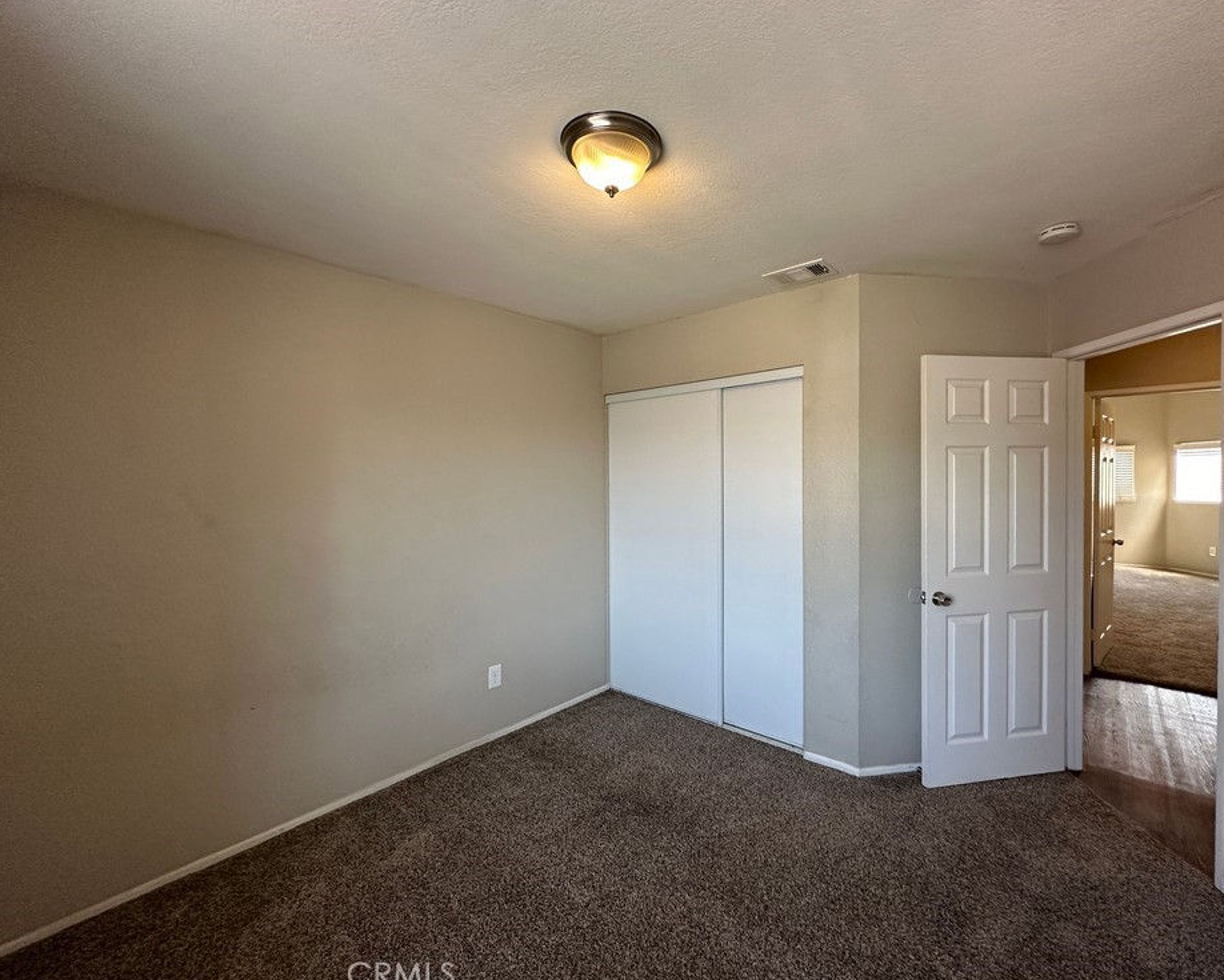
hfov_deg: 96.5
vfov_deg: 84.1
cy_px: 489
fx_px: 544
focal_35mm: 15
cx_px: 665
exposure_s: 1/120
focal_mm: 2.22
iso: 250
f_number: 2.2
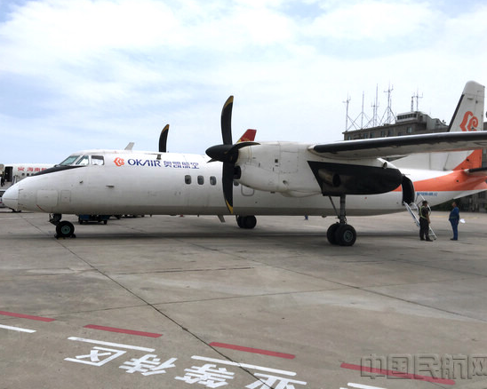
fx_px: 447
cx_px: 236
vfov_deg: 47.1
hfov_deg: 57.2
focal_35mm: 31
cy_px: 191
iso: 25
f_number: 2.2
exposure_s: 1/2747
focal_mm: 4.15
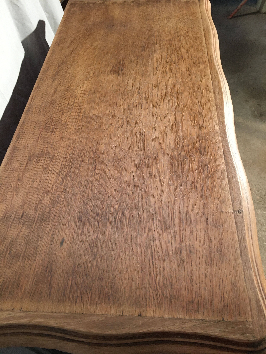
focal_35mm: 29
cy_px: 177
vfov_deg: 61.7
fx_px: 297
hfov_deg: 48.2
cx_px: 133
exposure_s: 1/33
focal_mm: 4.15
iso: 160
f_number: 2.2
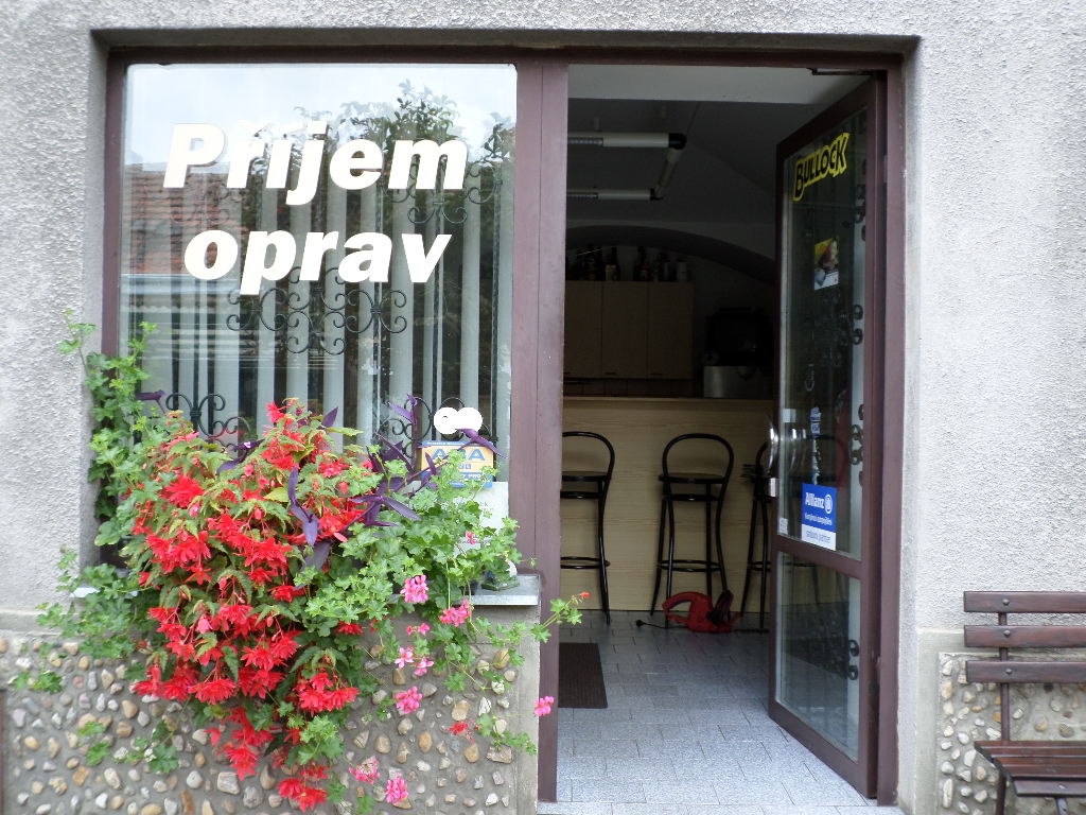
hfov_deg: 51.4
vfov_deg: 39.7
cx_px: 543
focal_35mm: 36
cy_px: 408
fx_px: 1129
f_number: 3
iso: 80
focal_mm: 6.5
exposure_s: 1/90
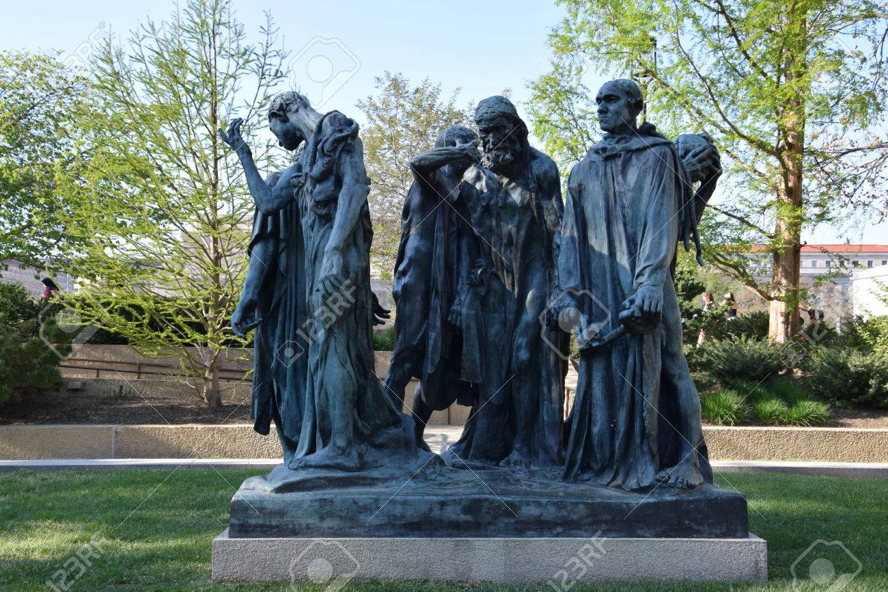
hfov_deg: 41.1
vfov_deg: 28.1
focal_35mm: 48
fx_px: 1184
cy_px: 296
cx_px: 444
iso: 400
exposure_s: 1/250
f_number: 8
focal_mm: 32
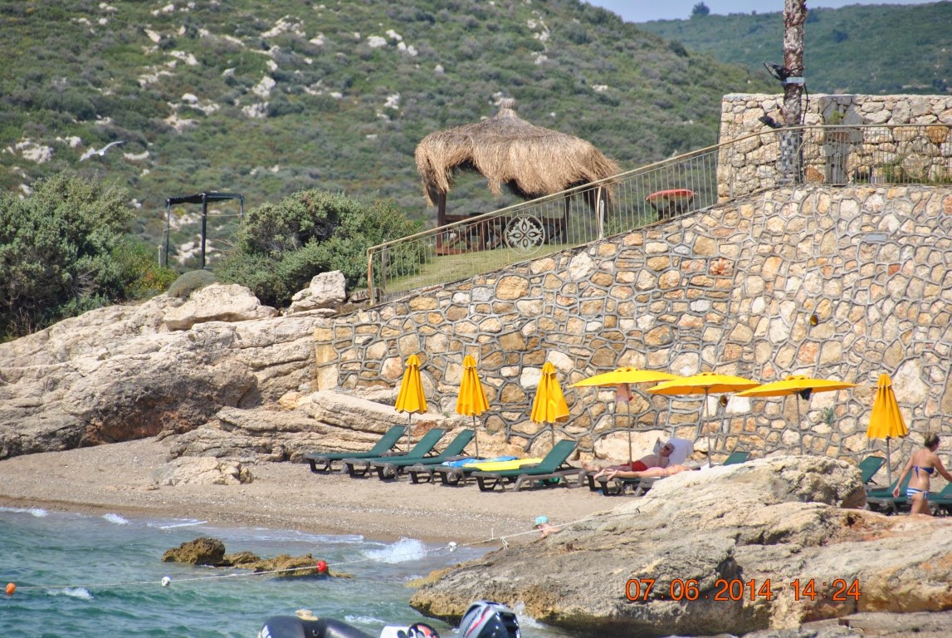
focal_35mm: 300
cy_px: 319
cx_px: 476
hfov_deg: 6.9
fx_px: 7943
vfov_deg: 4.6
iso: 200
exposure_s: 1/1000
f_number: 5.6
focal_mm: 200
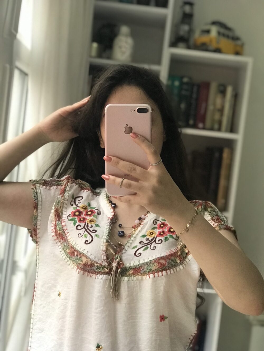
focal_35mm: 57
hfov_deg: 25.7
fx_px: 580
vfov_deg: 33.8
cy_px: 176
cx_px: 132
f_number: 2.8
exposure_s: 1/50
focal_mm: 6.6
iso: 160
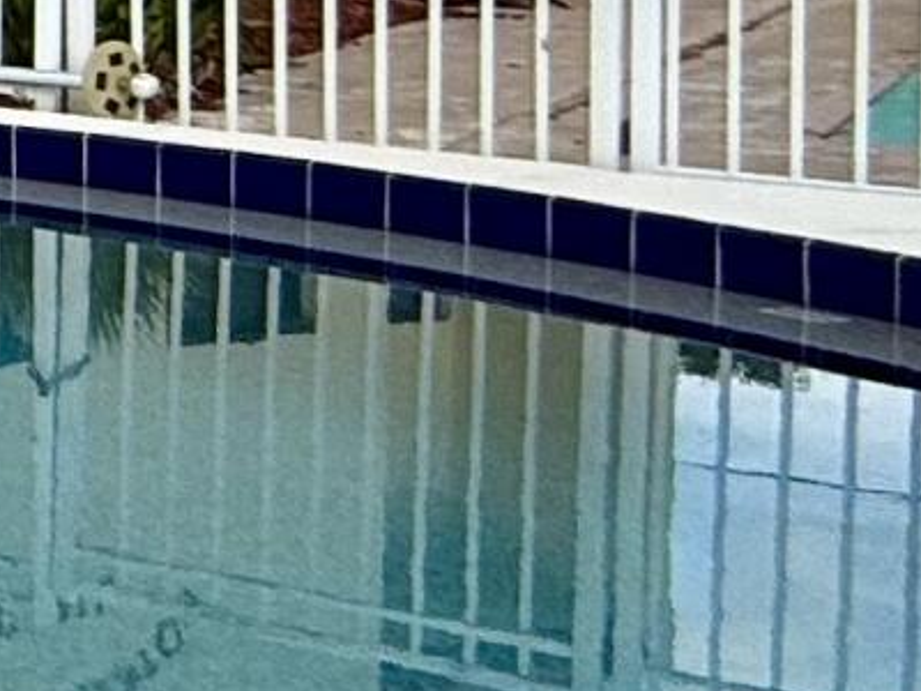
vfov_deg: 13.7
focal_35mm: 105
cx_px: -2146
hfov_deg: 10.1
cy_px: -154
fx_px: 2794
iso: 50
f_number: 2.2
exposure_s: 1/1368
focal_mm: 2.22
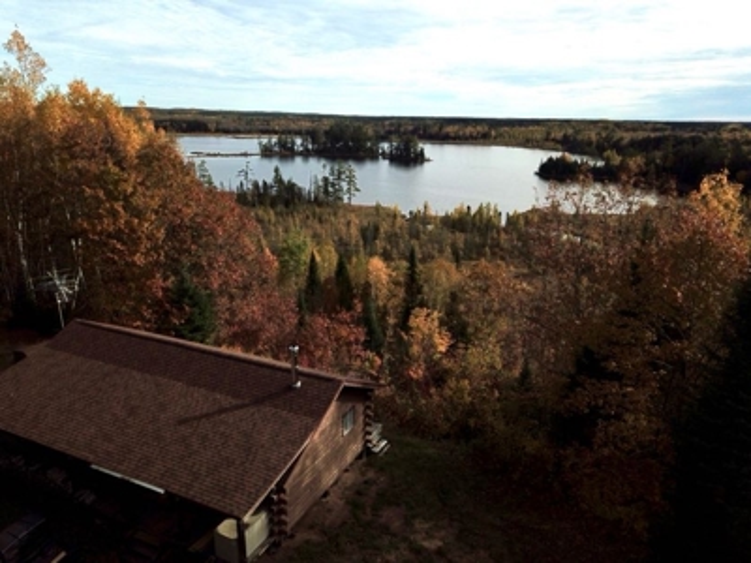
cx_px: 376
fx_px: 564
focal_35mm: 26
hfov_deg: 67.3
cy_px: 282
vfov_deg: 53.1
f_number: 2.2
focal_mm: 4.7
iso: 100
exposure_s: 1/3559
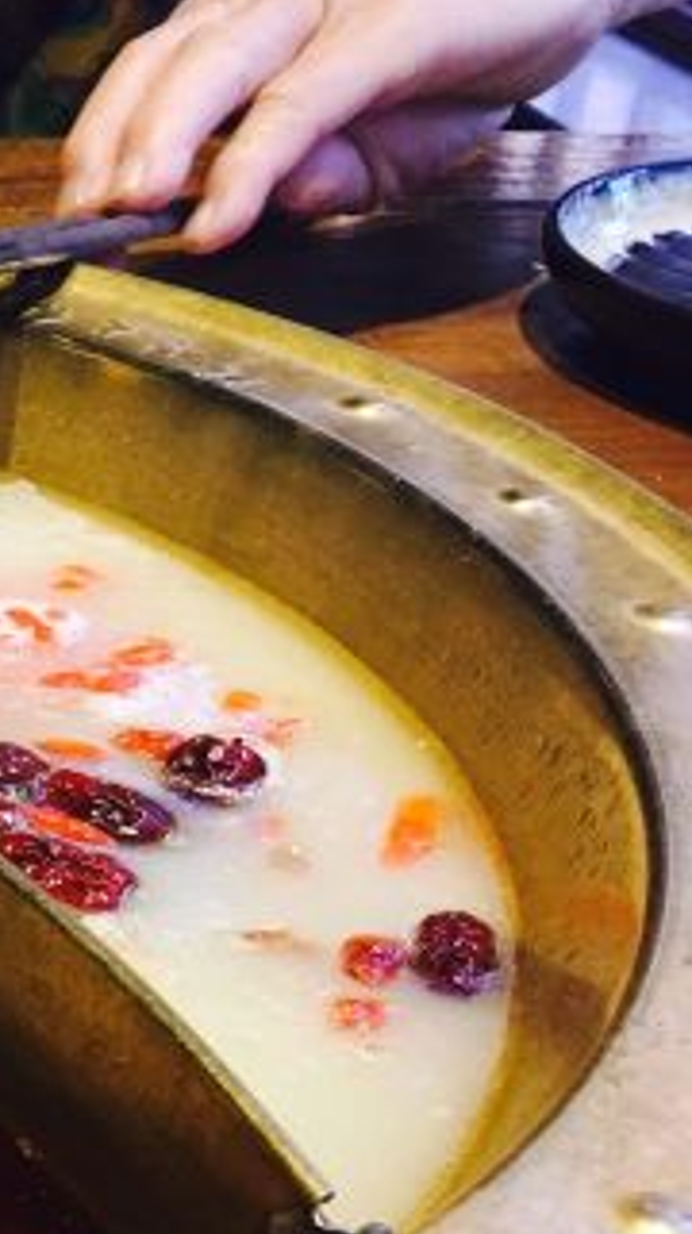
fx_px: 2256
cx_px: -638
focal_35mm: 69
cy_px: 928
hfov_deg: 14.7
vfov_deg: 30.1
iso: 50
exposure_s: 1/33
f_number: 2.2
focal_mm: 4.15
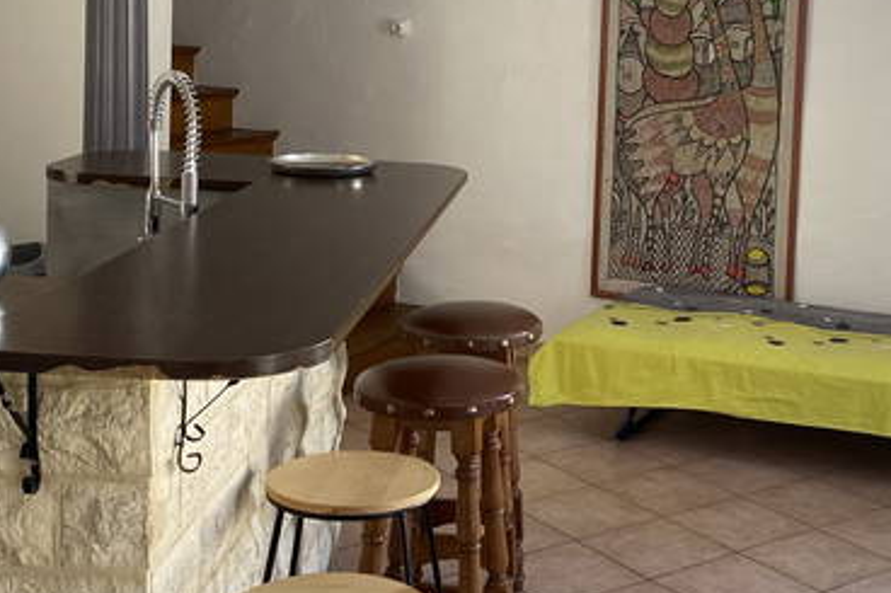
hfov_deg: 34.0
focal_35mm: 58
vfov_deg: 23.0
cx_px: 627
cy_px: 121
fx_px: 1435
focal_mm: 4.25
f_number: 1.8
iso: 100
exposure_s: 1/121
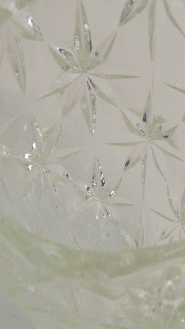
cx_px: 124
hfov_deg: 12.6
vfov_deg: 22.2
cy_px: 162
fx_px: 837
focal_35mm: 96
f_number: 8
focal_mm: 28
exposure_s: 1/250
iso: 1600
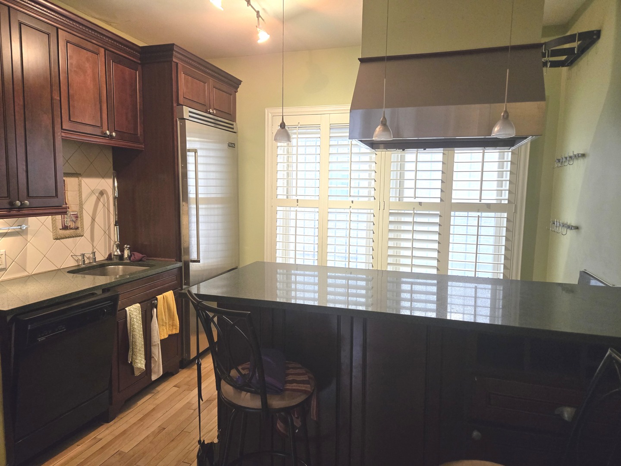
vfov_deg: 58.9
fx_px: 413
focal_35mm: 23
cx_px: 310
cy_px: 233
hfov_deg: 73.9
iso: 400
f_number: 1.8
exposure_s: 1/120
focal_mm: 5.4
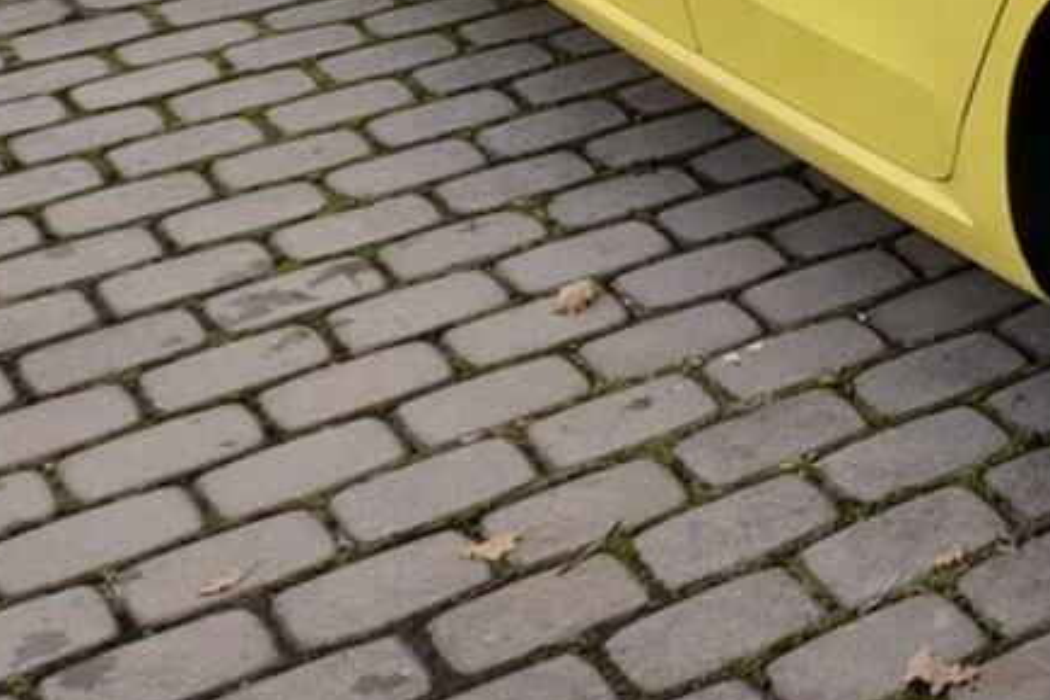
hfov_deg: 20.8
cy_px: -280
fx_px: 2508
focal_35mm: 86
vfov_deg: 15.0
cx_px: 1475
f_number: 2
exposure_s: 1/141
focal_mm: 4.6
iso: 20
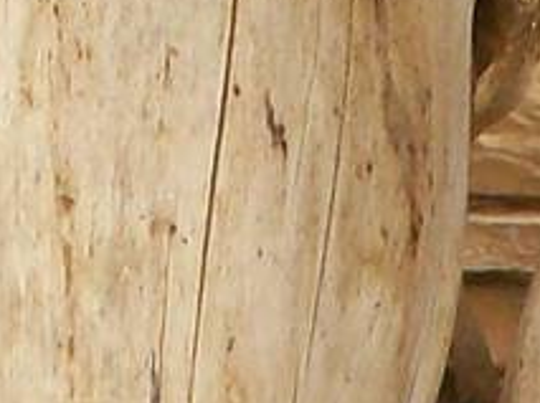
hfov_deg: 2.4
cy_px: 1379
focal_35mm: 812
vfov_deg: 1.8
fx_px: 12646
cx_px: 844
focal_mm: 18
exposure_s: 1/135
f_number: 4.8
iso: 80
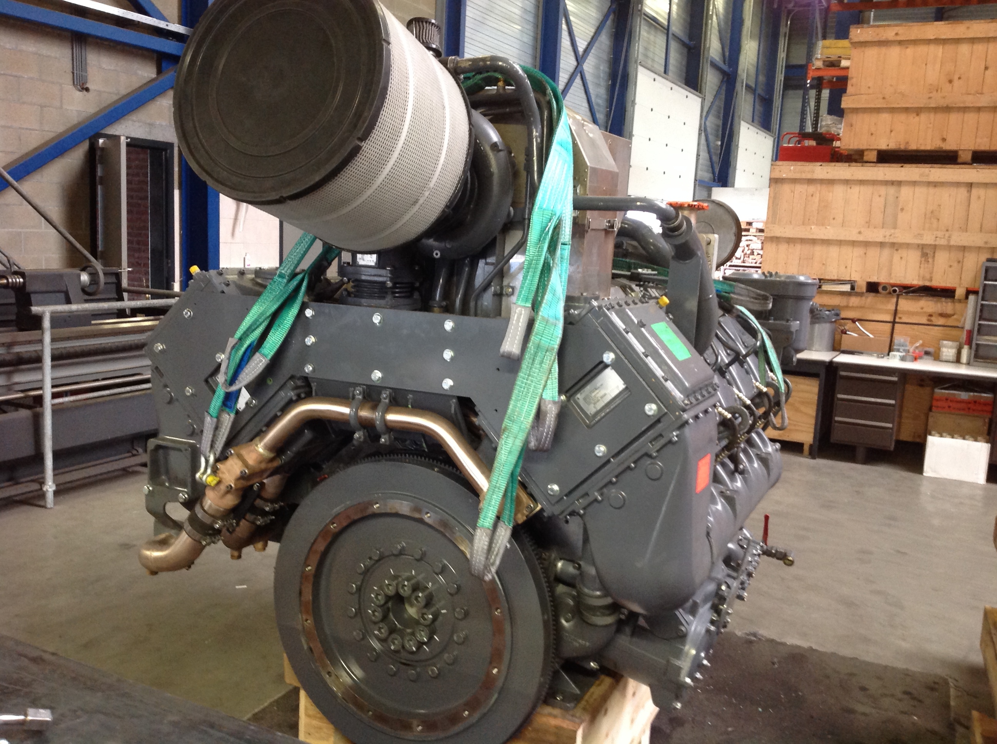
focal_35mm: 35
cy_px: 372
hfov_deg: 52.7
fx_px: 1007
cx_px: 498
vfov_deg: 40.6
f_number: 2.4
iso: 200
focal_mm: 4.28
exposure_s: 1/15
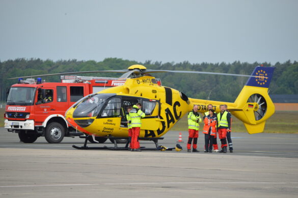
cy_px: 99
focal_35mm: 292
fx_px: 2419
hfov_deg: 7.0
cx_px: 149
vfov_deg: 4.7
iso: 400
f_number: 5.6
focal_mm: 195
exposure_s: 1/1600
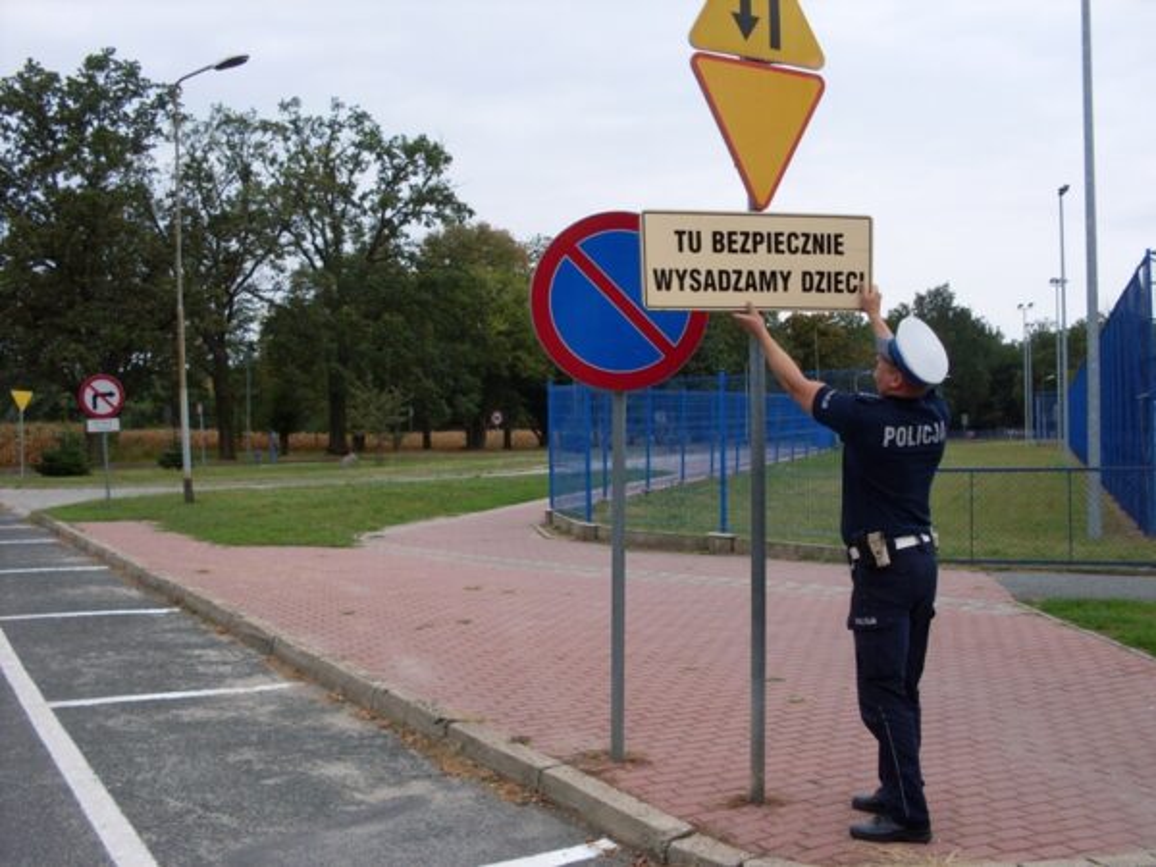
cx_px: 578
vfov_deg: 37.7
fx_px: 1269
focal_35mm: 38
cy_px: 434
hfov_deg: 49.0
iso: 80
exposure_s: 1/350
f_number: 2.8
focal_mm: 6.3
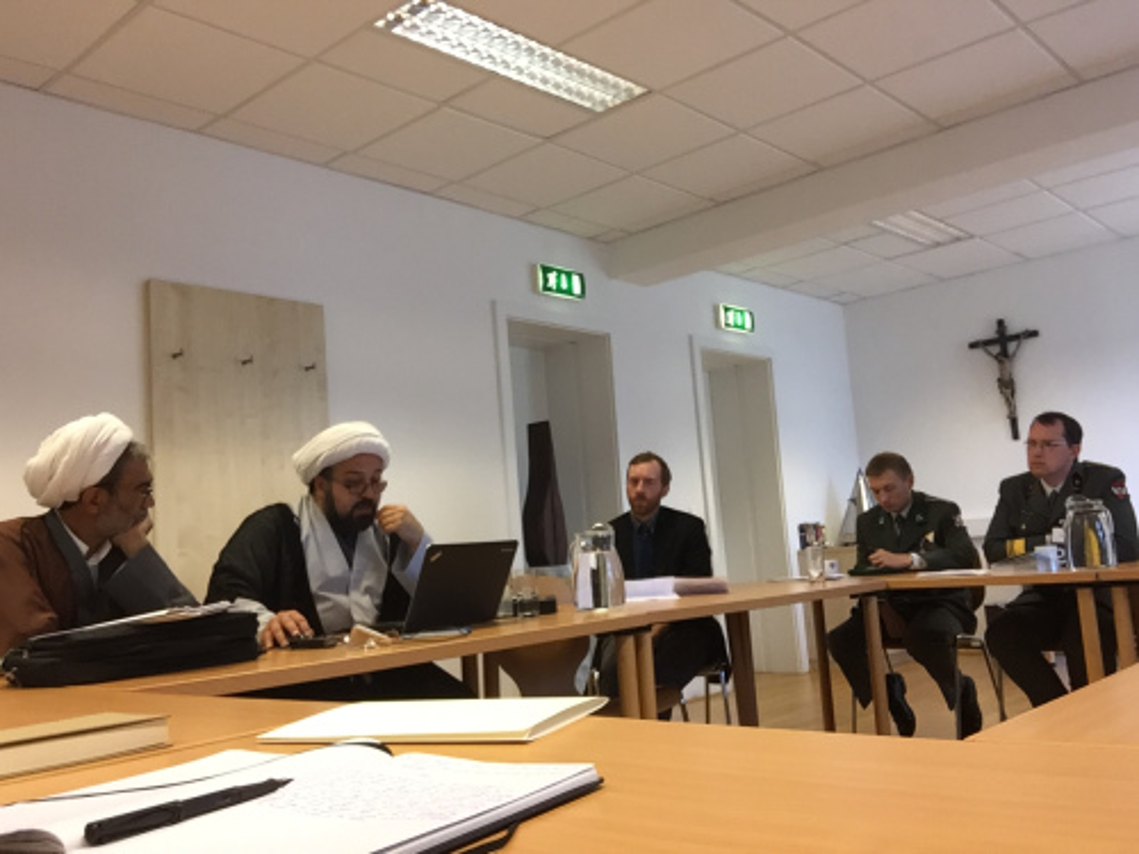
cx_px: 570
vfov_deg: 45.4
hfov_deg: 58.4
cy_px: 427
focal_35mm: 31
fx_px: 1020
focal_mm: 2.65
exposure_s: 1/33
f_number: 2.2
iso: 80
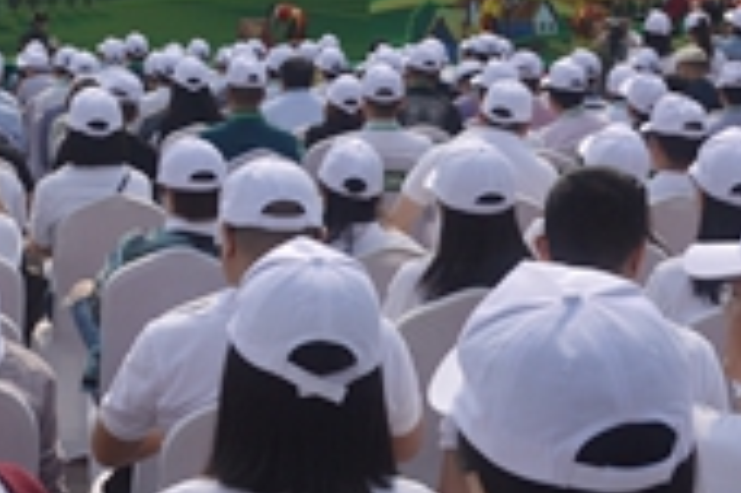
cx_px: 78
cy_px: 89
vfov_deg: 12.8
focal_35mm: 106
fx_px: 2180
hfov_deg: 19.0
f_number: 11
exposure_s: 1/500
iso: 200
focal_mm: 24
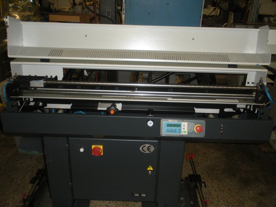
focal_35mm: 36
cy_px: 104
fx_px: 287
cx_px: 138
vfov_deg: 39.7
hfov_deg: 51.4
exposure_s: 1/60
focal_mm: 6.3
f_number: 3.5
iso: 222
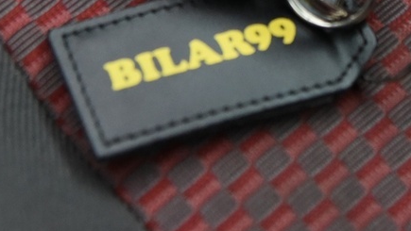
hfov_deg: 11.5
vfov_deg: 6.4
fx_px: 2039
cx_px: 283
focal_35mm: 187
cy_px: -185
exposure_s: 1/20
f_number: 4
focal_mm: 48
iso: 4000
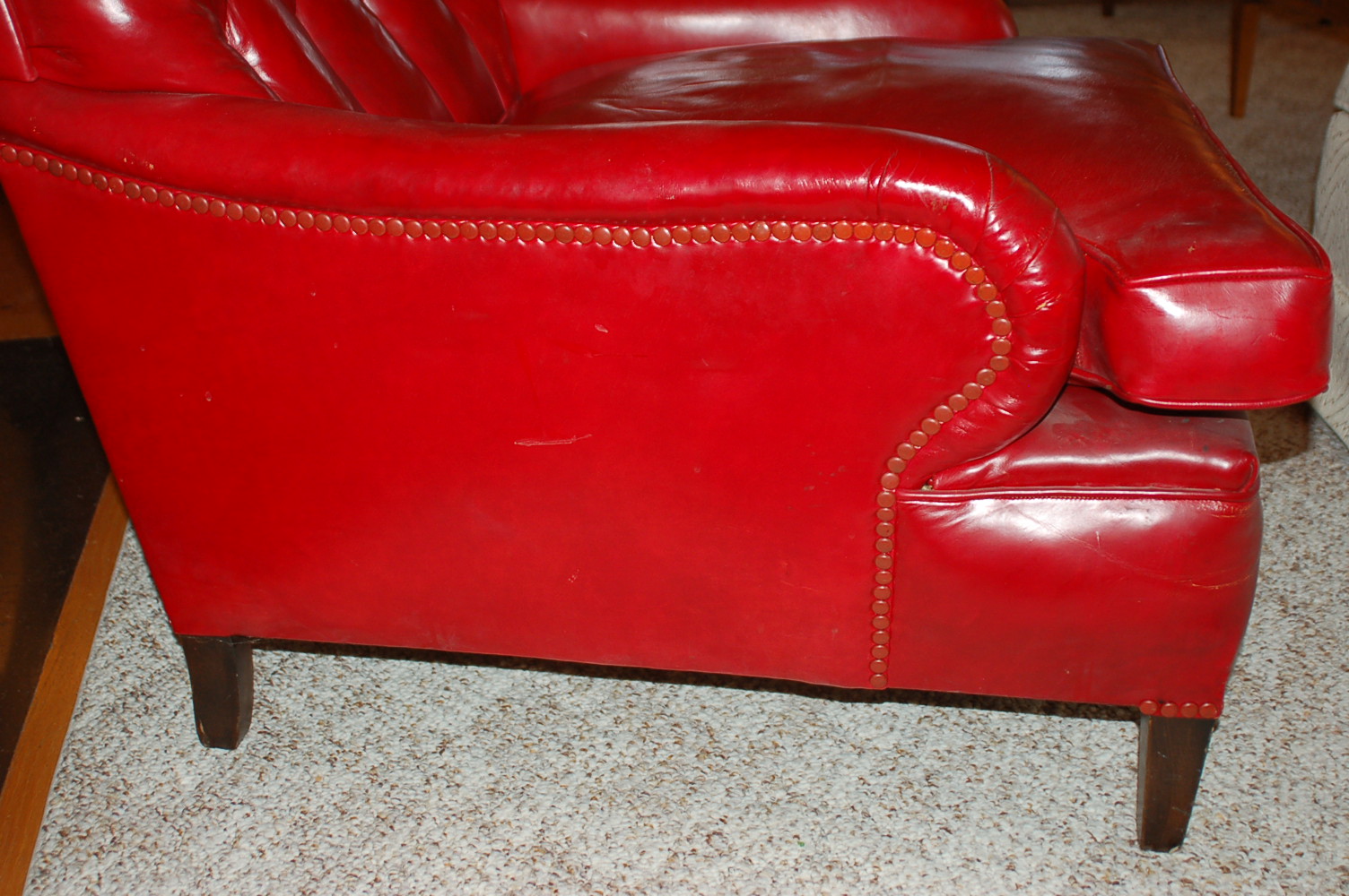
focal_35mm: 42
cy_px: 448
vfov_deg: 31.8
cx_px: 674
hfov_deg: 46.4
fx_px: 1572
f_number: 3.5
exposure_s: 1/60
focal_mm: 28
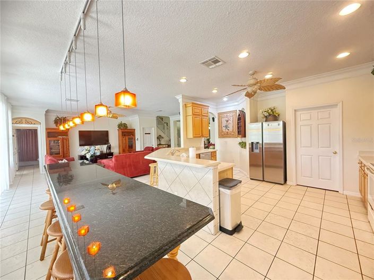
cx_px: 187
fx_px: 151
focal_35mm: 14
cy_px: 140
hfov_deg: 102.1
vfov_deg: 85.6
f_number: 2.2
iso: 640
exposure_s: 1/60
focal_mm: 2.22
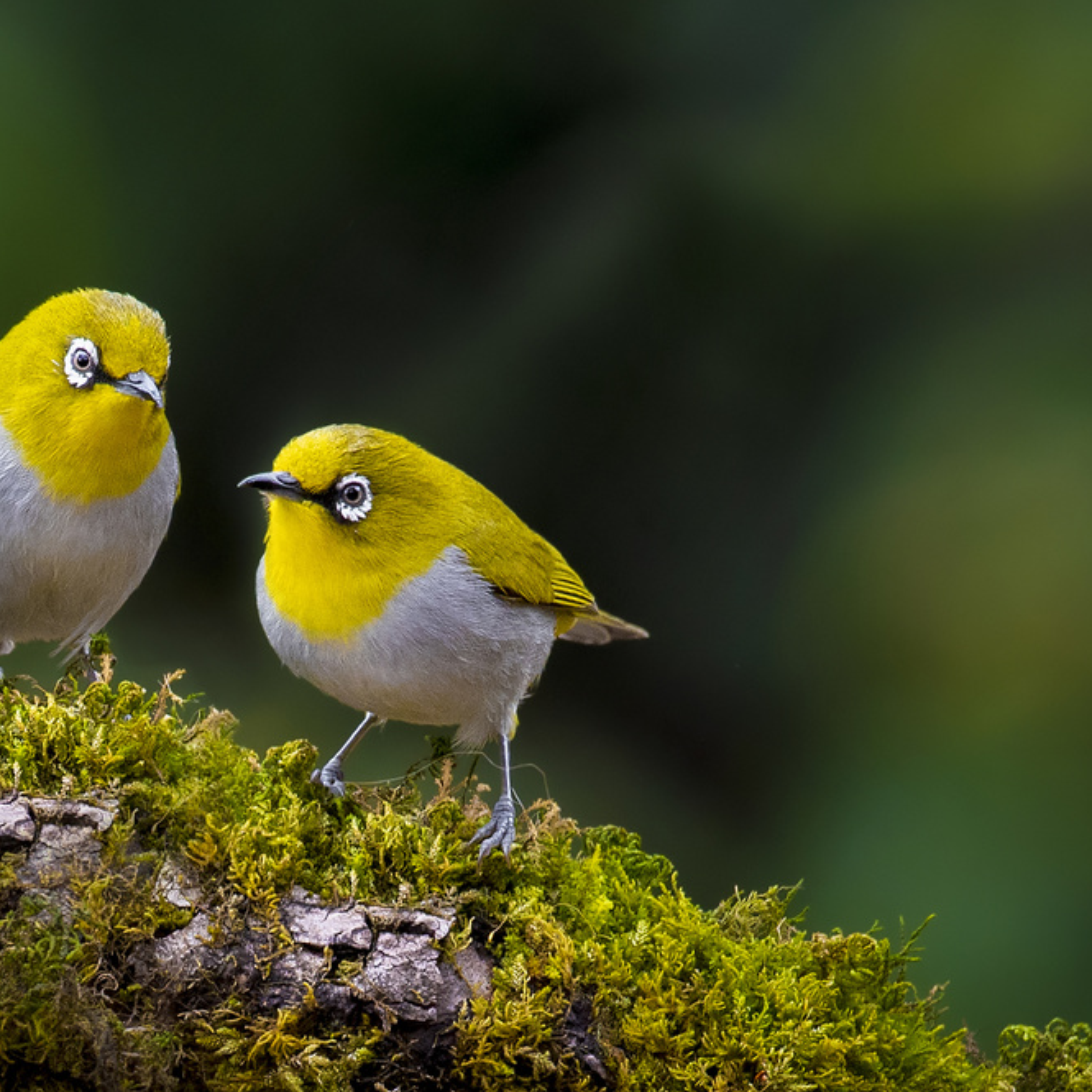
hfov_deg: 2.7
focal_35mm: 639
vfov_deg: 2.7
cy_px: 545
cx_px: 358
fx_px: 22806
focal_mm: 500
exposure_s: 1/500
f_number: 7.1
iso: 500
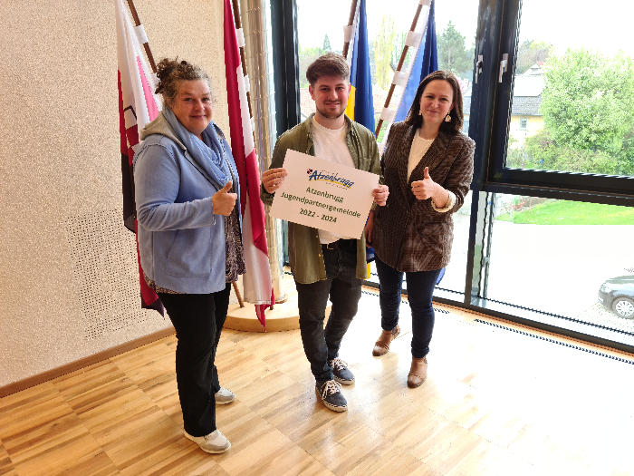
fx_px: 495
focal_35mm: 27
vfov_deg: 51.4
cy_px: 238
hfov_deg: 65.3
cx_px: 317
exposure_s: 1/33
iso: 25
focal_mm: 5.9
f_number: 2
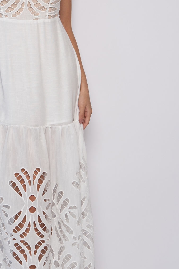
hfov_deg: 11.8
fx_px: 859
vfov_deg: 17.8
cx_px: 25
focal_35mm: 115
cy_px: 94
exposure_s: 1/160
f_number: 4
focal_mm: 52
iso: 250
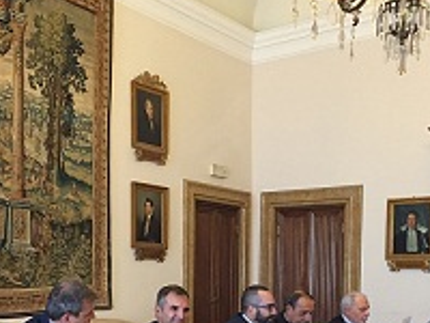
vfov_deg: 24.5
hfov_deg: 33.1
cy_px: 295
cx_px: 176
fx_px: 720
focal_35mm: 58
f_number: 2.2
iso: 250
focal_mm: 4.15
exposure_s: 1/33
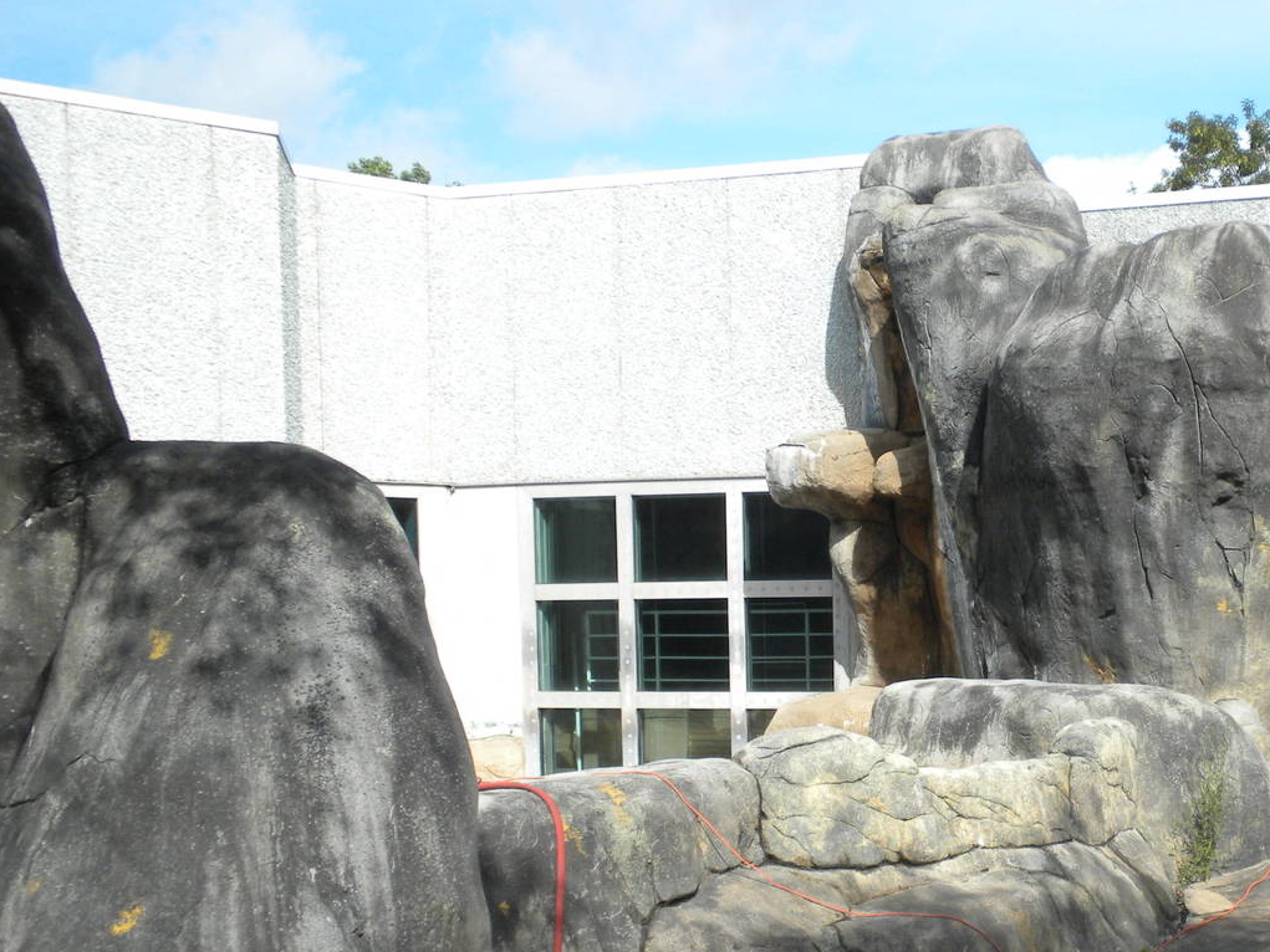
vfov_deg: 25.0
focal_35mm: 58
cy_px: 703
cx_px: 981
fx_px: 2128
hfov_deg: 32.5
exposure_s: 1/842
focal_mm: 6.6
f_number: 3.5
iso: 104
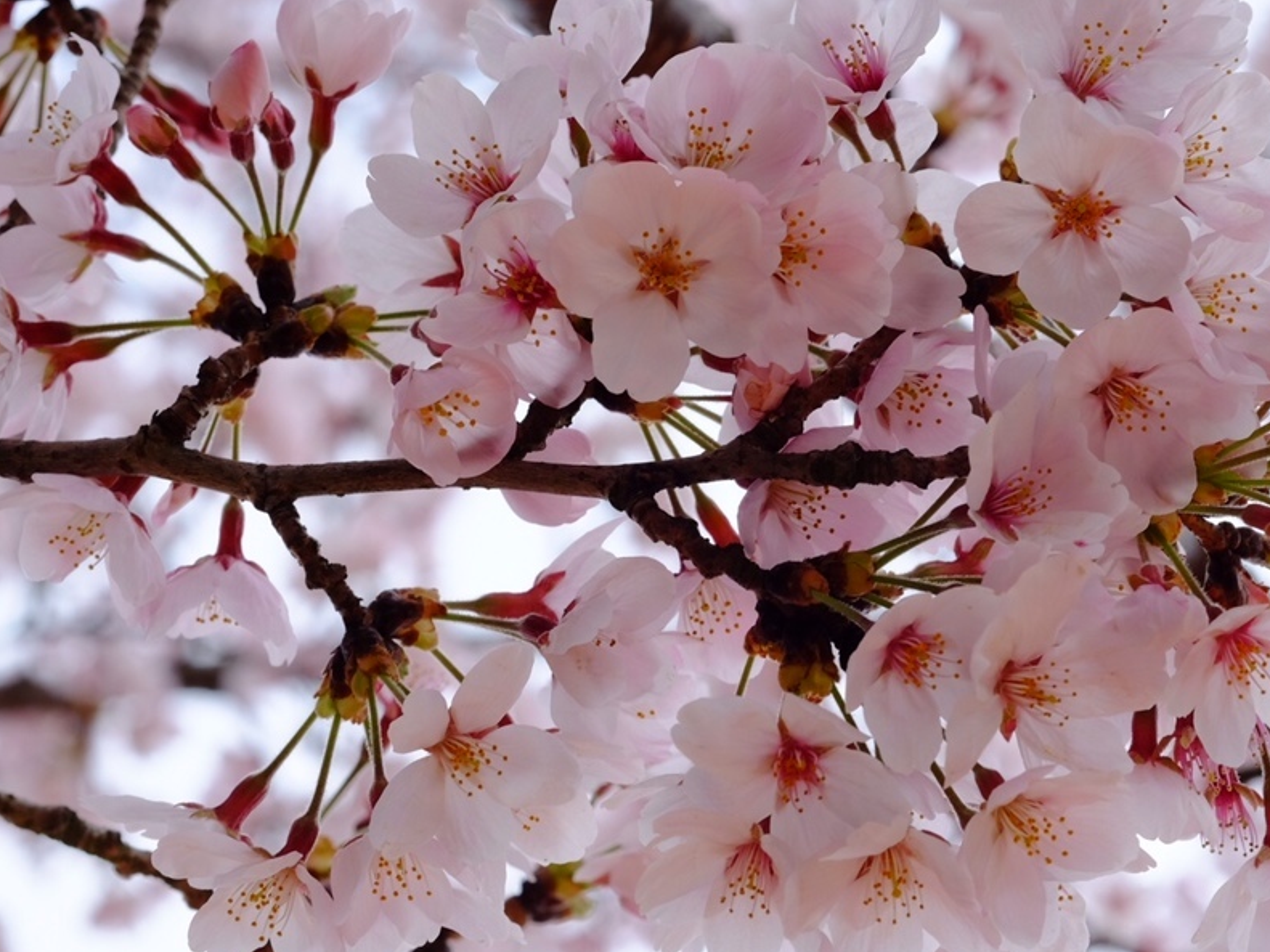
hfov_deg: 17.5
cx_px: 790
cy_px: 470
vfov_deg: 13.2
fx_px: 4108
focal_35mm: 112
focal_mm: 60
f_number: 10
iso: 400
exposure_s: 1/170
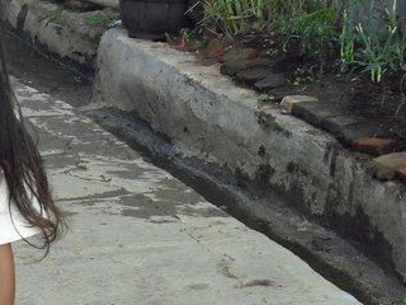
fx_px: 2064
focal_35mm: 176
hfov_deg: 10.8
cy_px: 357
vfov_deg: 8.4
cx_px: -200
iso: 100
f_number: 3.4
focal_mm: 9
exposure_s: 1/100
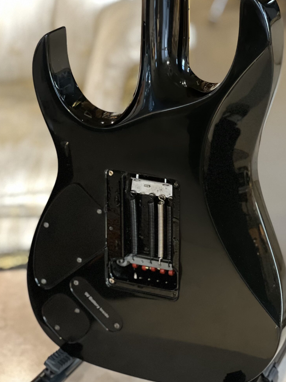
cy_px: 189
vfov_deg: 19.4
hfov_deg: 14.6
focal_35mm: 101
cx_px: 160
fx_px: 1113
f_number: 2.8
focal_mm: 9
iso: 1000
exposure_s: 1/14
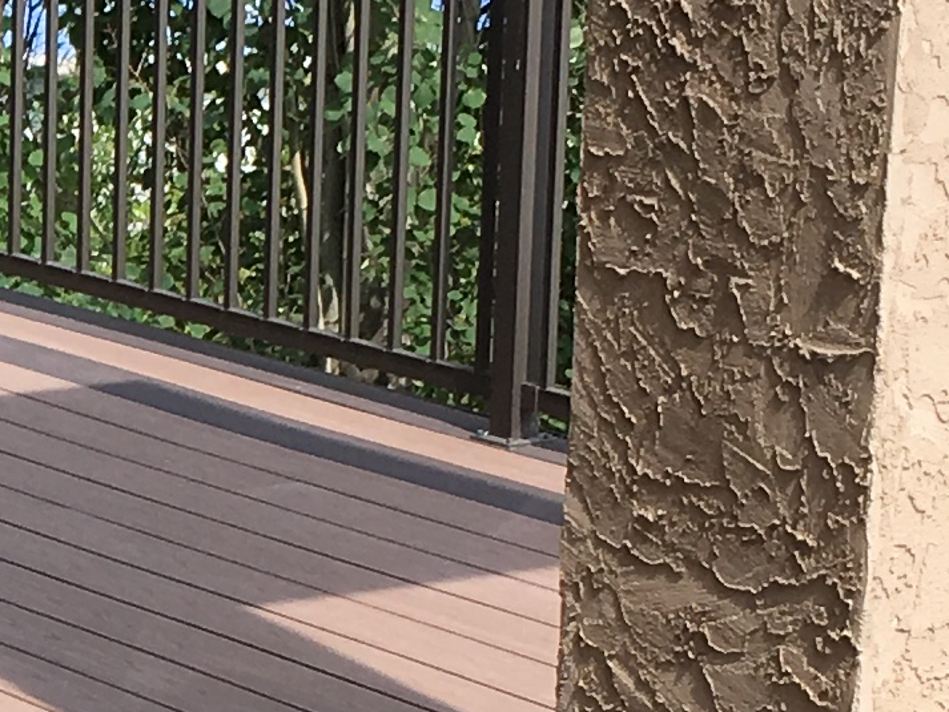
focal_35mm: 164
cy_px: 699
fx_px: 4497
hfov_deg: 11.4
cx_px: -575
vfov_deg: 9.0
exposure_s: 1/810
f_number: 2.2
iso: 25
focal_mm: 4.15
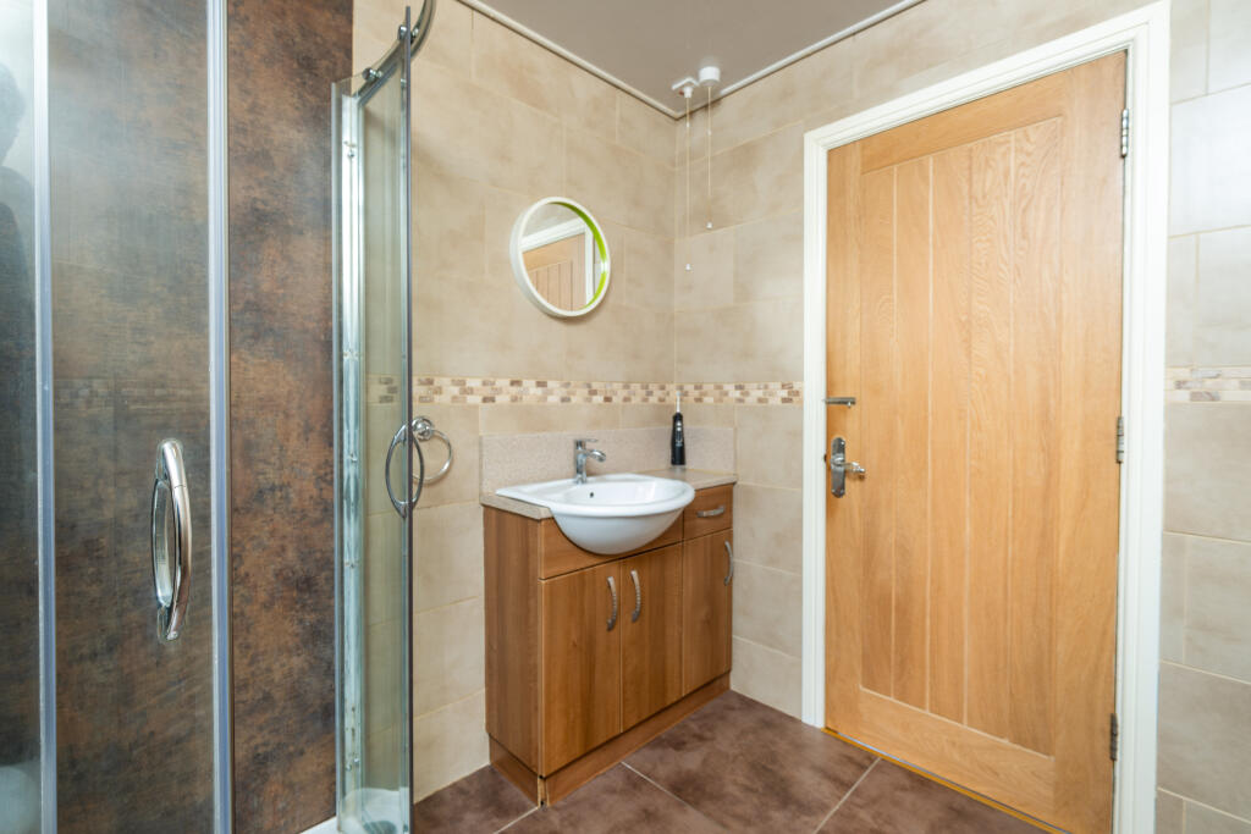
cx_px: 626
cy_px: 417
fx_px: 521
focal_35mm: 15
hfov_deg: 100.4
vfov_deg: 77.3
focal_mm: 10
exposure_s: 1/40
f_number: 5
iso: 400
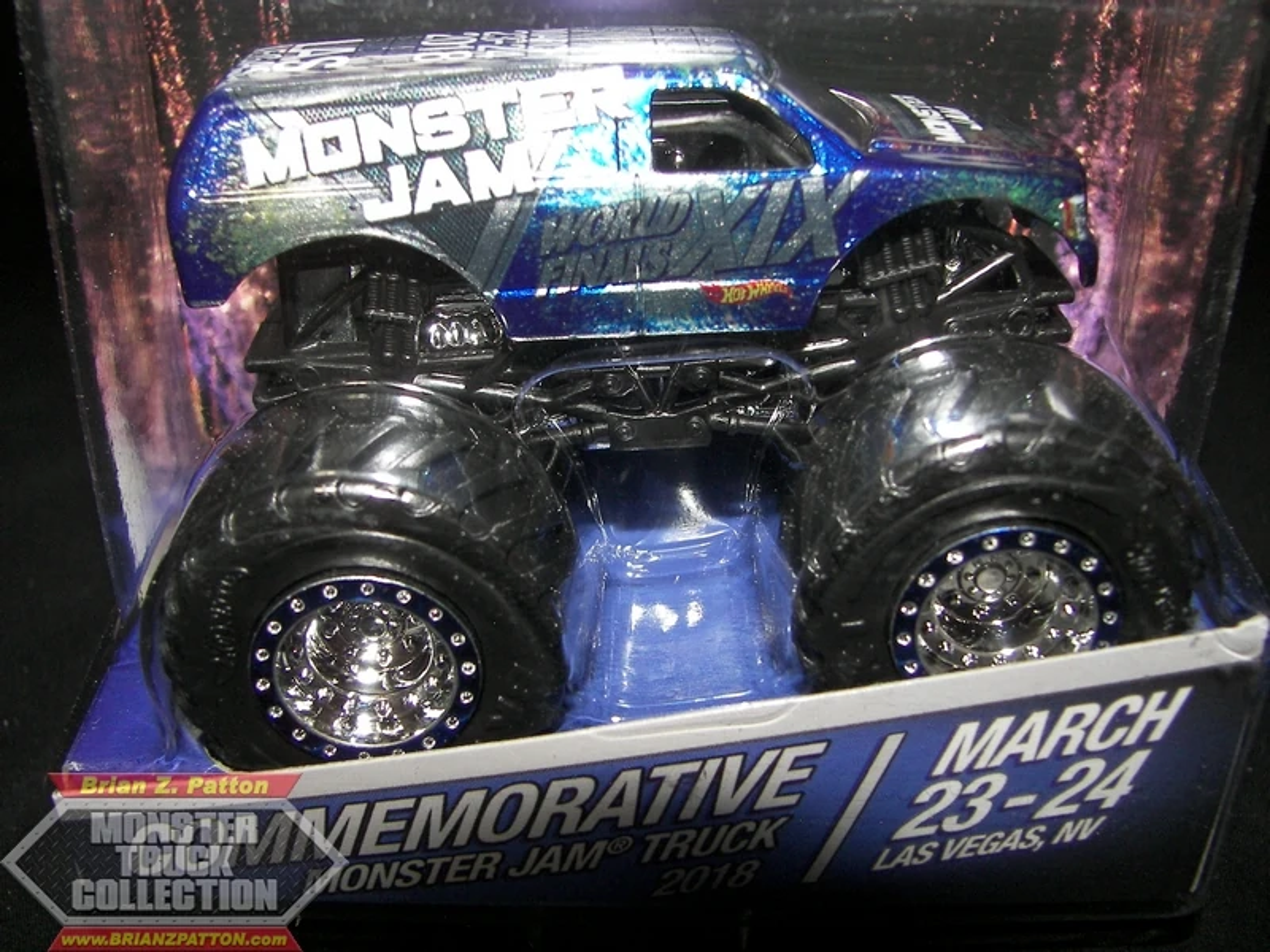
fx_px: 1321
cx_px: 635
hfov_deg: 51.4
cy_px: 476
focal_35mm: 36
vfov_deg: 39.7
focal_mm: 6
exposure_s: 1/30
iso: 100
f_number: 2.8
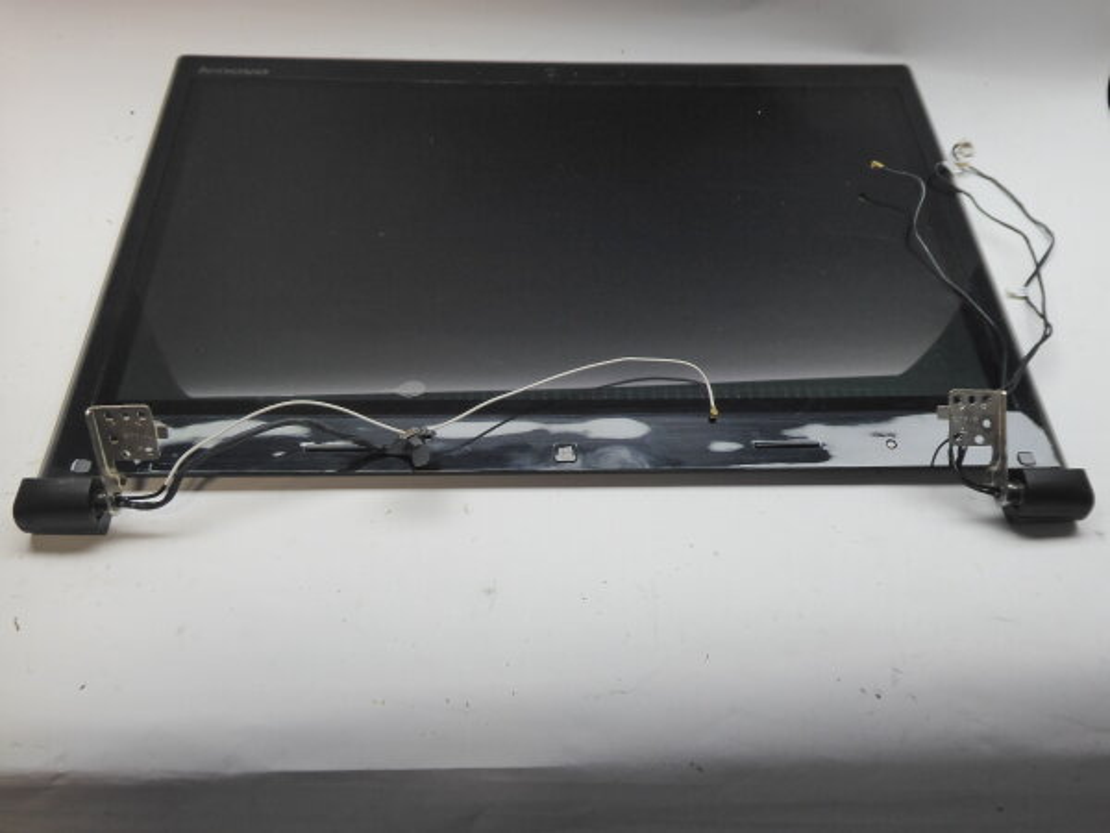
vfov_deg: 48.2
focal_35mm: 29
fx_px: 930
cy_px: 416
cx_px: 555
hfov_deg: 61.7
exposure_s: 1/100
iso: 250
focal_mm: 5
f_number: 3.5
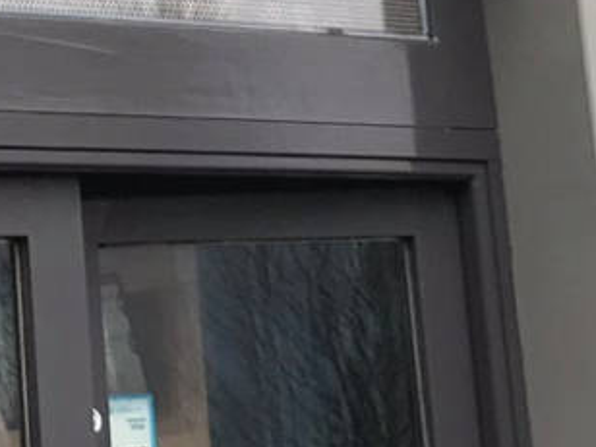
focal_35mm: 182
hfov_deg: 10.9
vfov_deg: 8.0
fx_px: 3134
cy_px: -279
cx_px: 271
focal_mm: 3.99
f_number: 1.8
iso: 20
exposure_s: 1/104
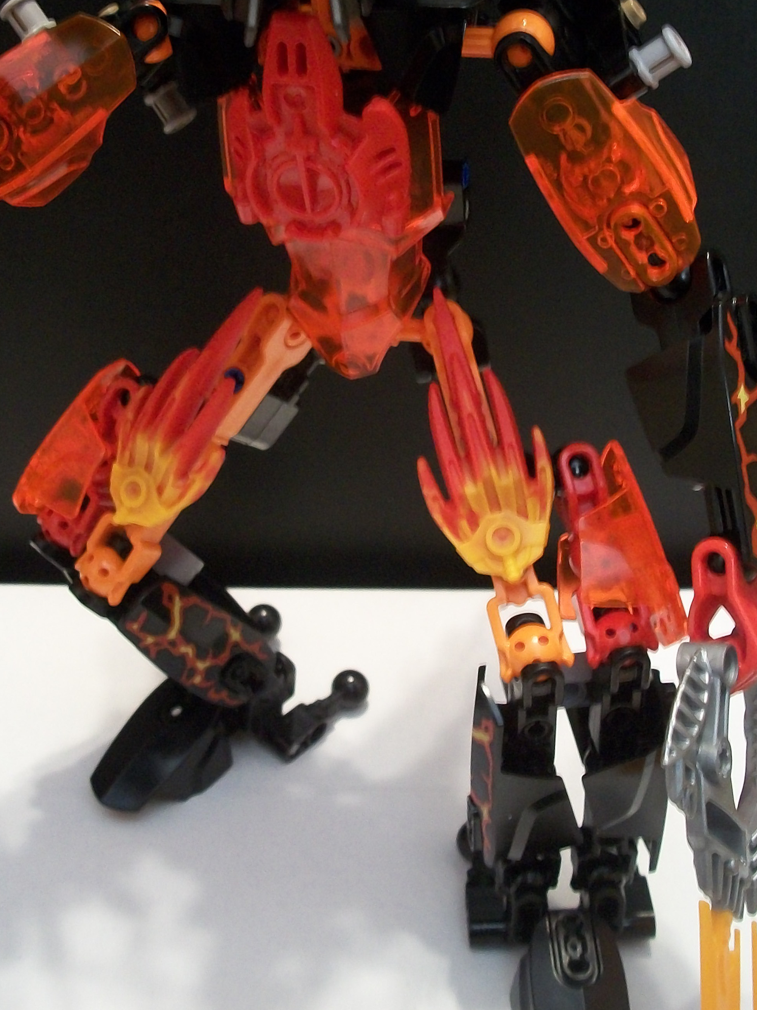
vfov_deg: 41.8
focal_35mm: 45
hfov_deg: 32.2
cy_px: 383
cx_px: 358
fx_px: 1312
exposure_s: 1/8
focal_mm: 5.7
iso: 220
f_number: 2.9
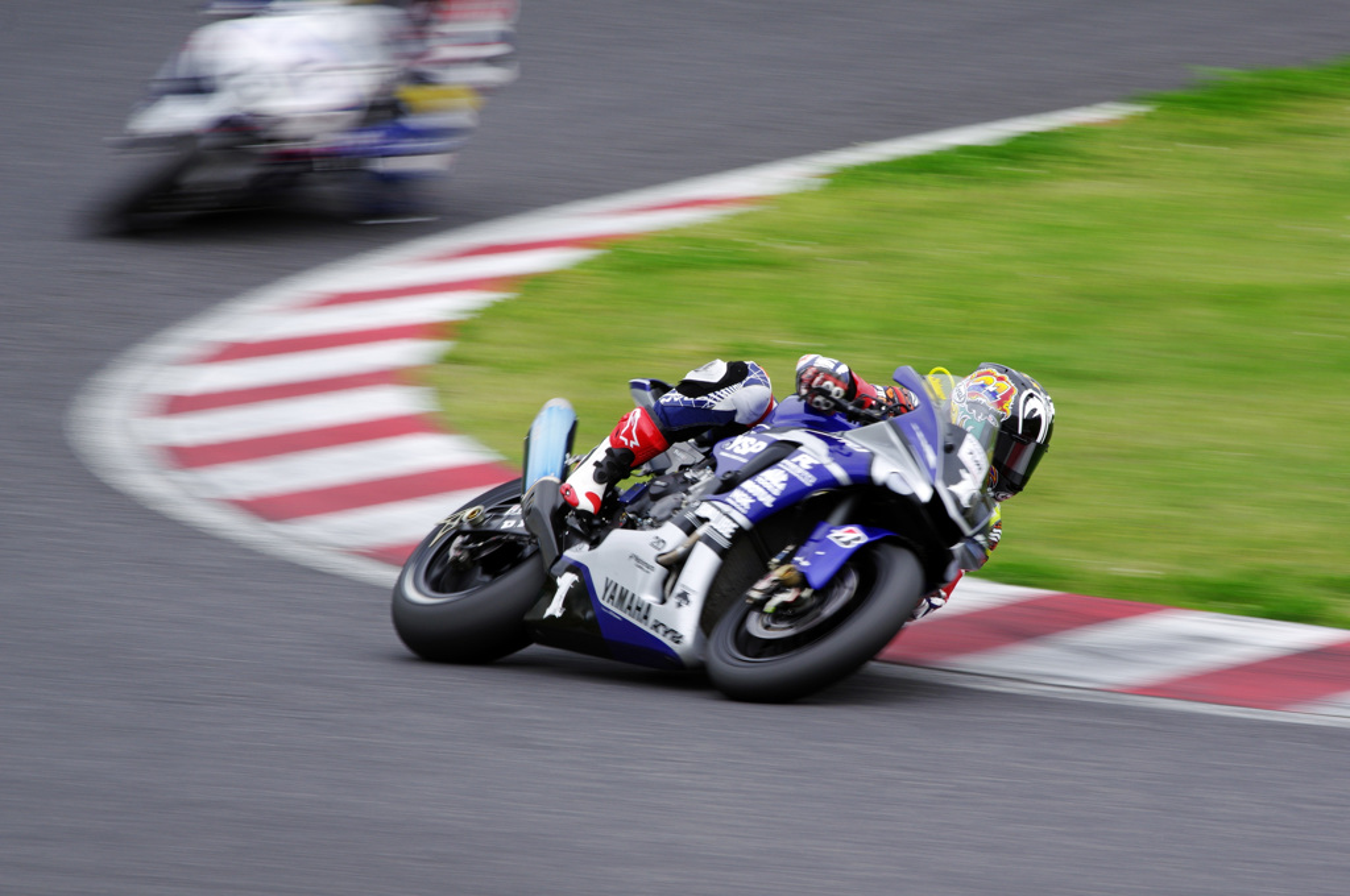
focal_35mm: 450
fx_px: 16853
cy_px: 448
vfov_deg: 3.0
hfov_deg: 4.6
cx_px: 675
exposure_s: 1/60
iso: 200
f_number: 14
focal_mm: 300
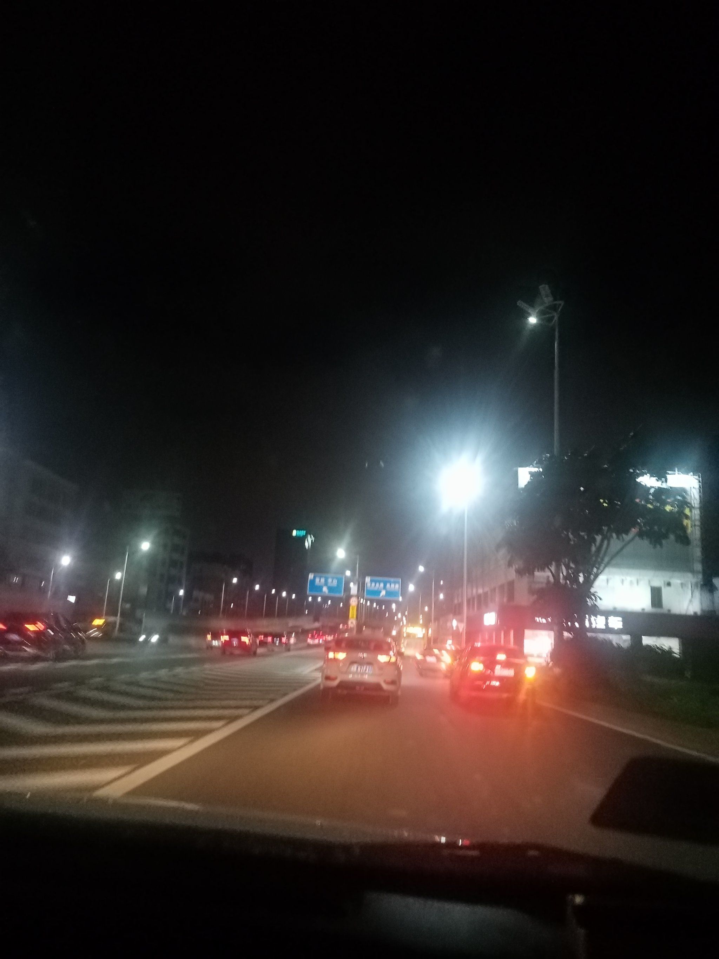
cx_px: 360
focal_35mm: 26
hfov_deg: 53.1
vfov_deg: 67.3
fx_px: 720
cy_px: 480
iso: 740
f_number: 1.8
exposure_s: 1/20
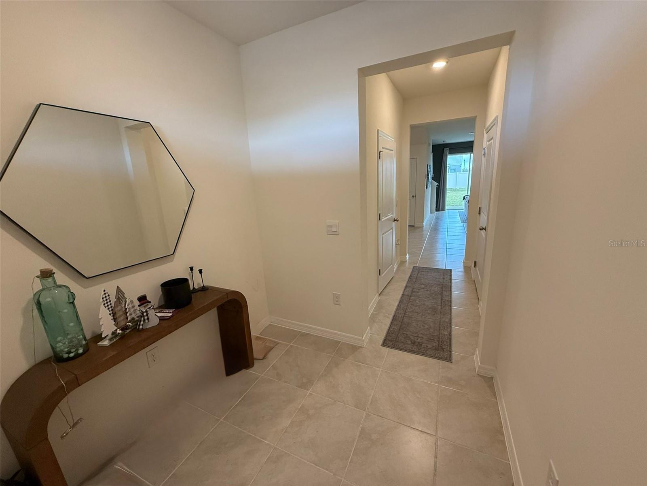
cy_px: 243
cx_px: 324
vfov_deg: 85.7
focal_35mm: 14
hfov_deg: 102.1
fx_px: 262
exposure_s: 1/120
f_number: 2.2
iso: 320
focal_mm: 2.22
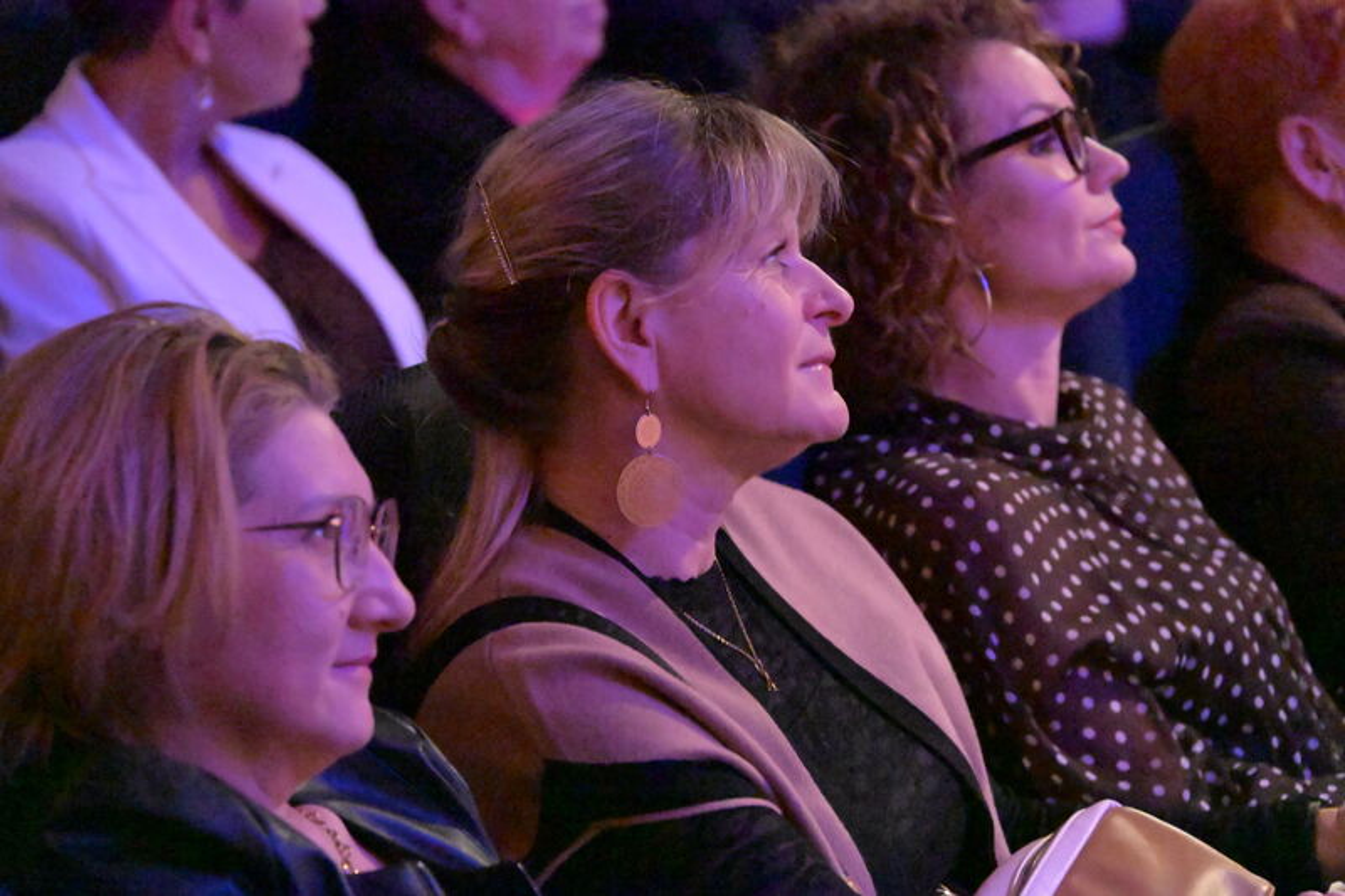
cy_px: 448
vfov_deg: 8.1
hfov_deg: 12.1
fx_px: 6350
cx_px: 672
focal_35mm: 170
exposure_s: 1/80
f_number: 6.3
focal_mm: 170
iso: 64000
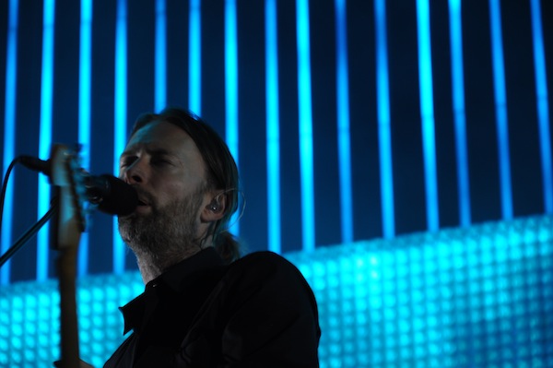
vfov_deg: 9.3
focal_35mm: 147
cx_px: 276
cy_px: 184
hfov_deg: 14.0
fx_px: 2256
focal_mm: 98
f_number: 5.6
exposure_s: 1/13
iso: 400
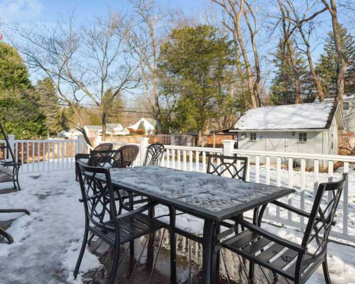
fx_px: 221
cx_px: 151
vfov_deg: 65.4
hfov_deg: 77.1
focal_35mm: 21
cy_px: 127
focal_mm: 7
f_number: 3.2
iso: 200
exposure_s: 1/640
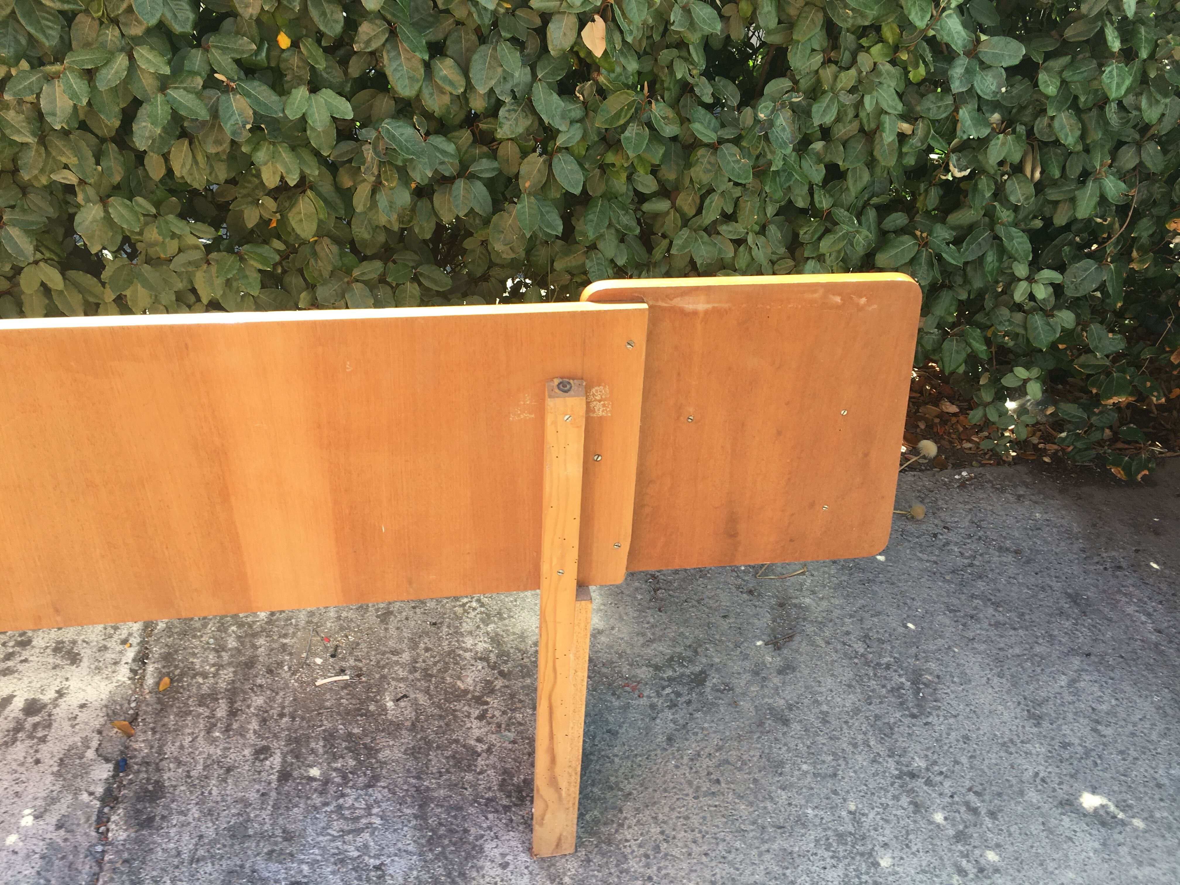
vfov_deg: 48.2
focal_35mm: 29
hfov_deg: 61.7
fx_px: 989
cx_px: 590
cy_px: 442
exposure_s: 1/222
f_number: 2.2
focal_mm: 4.15
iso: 25
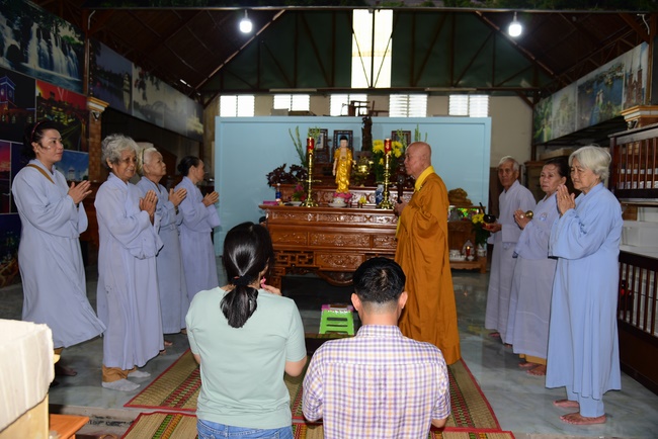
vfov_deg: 43.6
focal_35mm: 30
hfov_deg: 61.9
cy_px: 220
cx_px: 329
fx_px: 549
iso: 320
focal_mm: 30
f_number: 4
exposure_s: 1/60
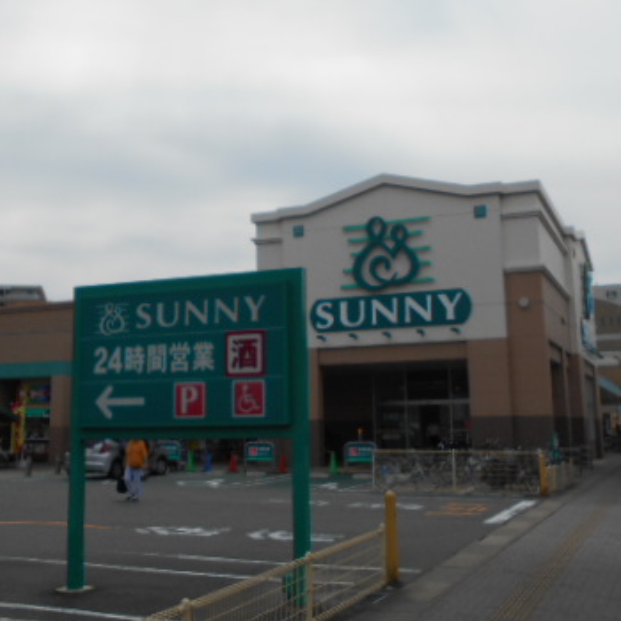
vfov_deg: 39.9
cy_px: 266
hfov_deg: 40.0
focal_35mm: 42
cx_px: 286
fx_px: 852
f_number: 8
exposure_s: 1/320
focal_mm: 4.6
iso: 80
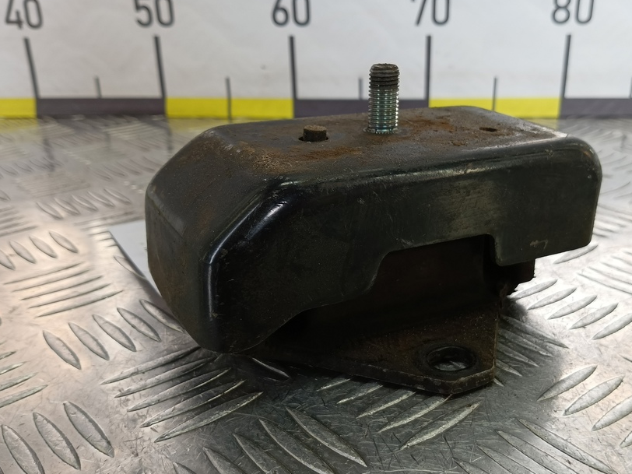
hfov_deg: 61.3
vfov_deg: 48.2
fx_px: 529
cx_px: 367
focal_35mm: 29
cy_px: 245
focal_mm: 4.11
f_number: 1.6
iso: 107
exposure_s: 1/100
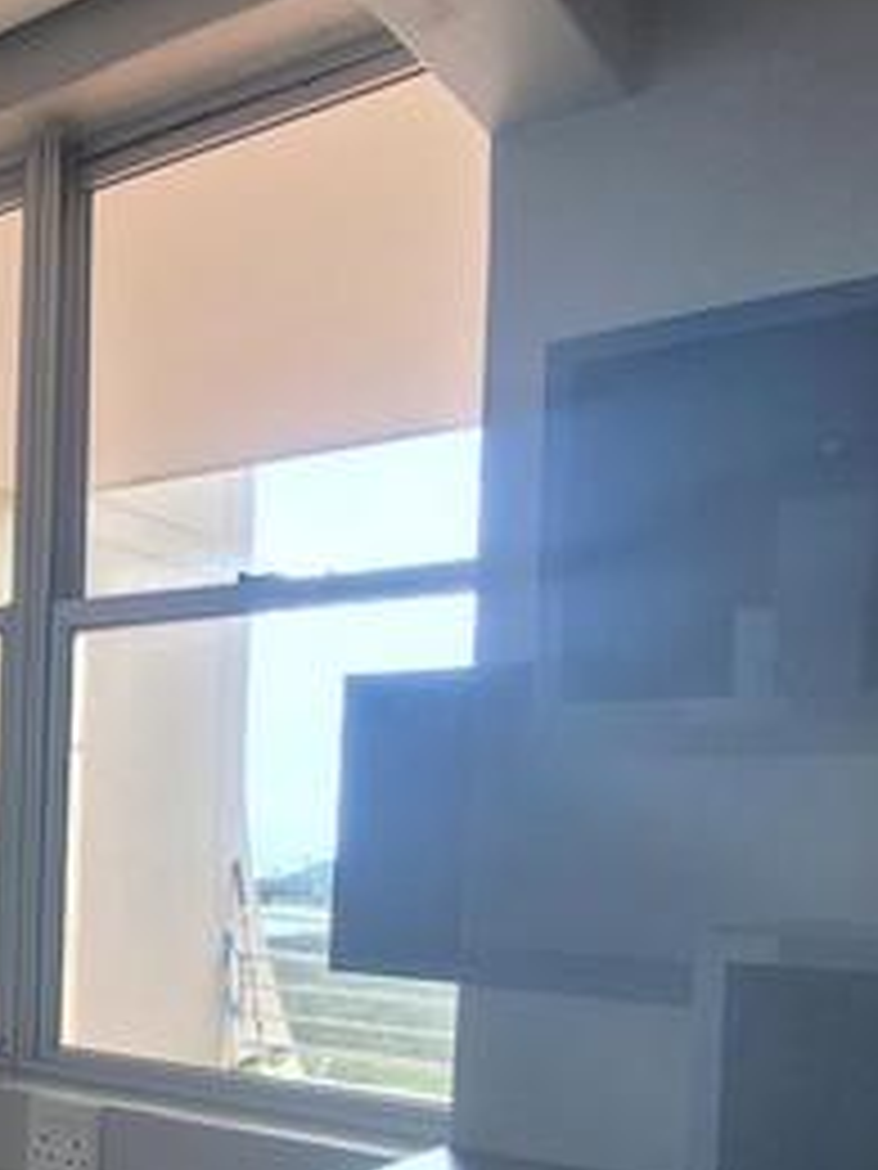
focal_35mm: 40
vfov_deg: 45.6
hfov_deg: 33.0
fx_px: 1353
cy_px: 842
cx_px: 5
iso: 64
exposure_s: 1/100
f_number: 2.2
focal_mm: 1.74
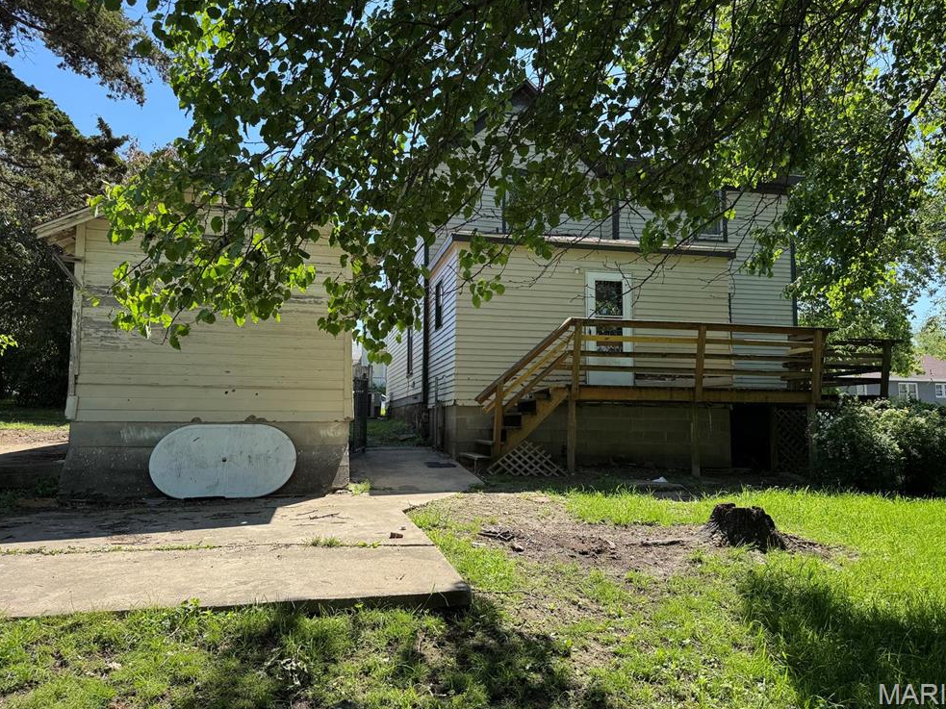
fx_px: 683
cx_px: 482
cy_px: 345
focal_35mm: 25
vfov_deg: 54.9
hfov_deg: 69.4
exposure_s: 1/1112
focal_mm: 6.76
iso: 80
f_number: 1.78
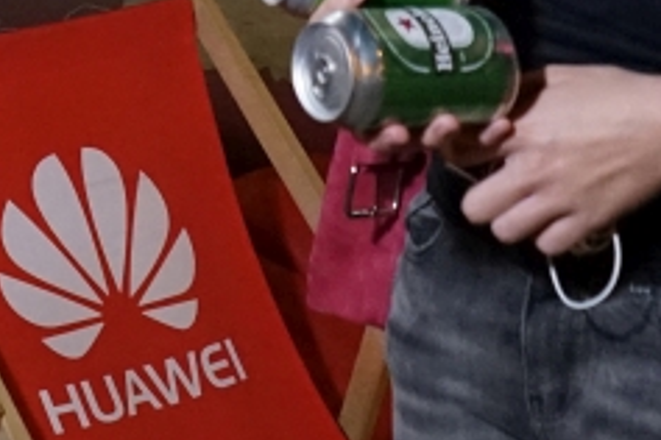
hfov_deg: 13.8
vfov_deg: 8.9
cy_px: -563
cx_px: -265
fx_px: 2607
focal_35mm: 142
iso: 5000
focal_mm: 28
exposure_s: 1/160
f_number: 3.5
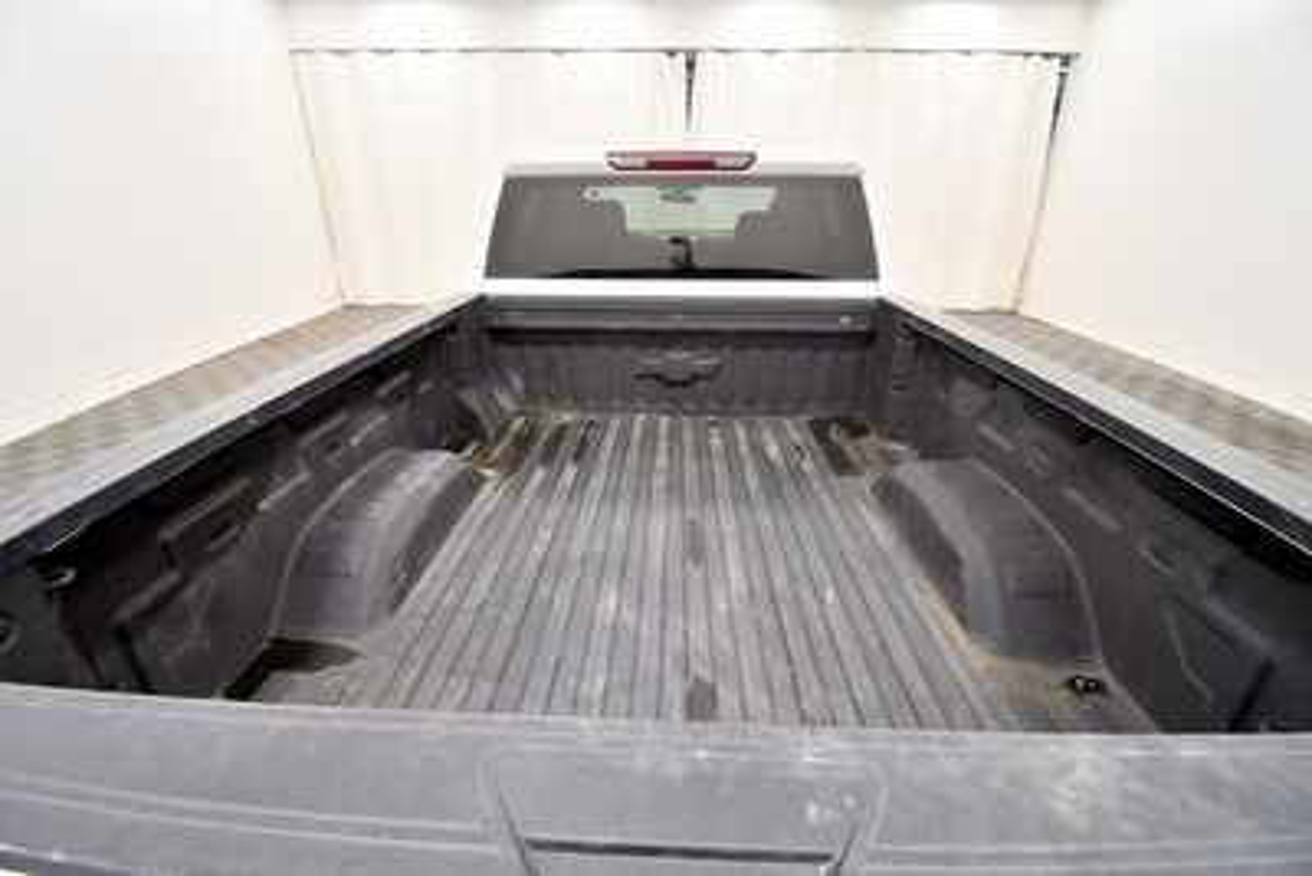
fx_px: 547
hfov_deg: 100.4
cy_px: 438
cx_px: 656
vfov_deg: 77.4
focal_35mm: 15
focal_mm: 10
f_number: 4.5
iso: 800
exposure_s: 1/125
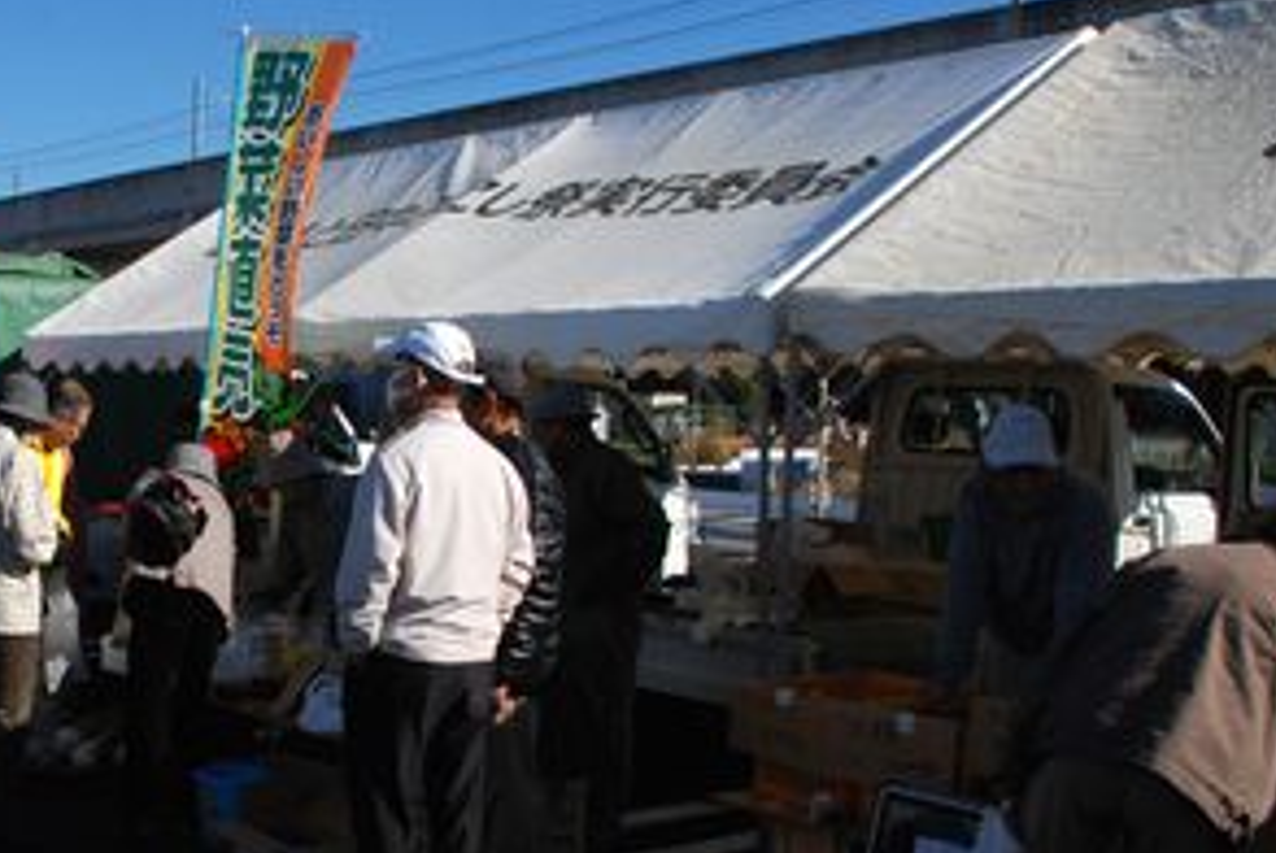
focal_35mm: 46
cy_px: 548
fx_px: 1632
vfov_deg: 29.2
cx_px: 361
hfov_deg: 41.8
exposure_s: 1/640
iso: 500
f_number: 13
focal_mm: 20
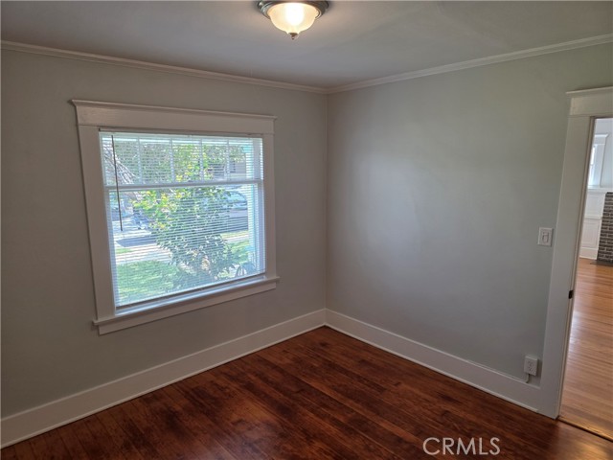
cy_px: 230
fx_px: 407
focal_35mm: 23
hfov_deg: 73.9
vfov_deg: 58.9
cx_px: 306
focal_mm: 6.3
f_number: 1.7
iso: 80
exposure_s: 1/120
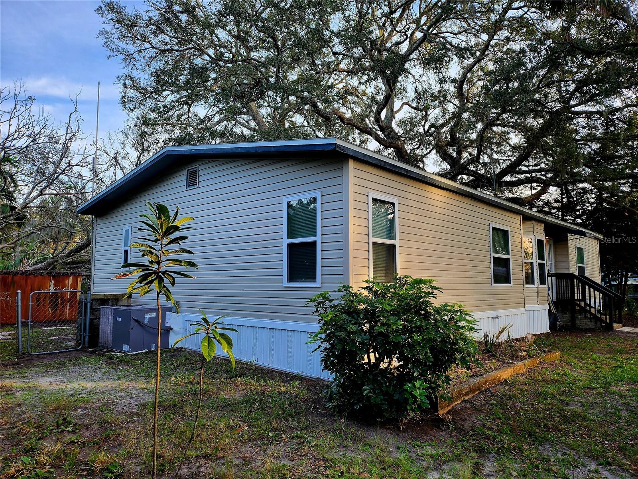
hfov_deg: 71.6
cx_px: 319
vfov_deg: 56.8
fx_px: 442
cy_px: 240
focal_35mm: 24
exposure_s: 1/286
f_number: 1.8
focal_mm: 5
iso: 50
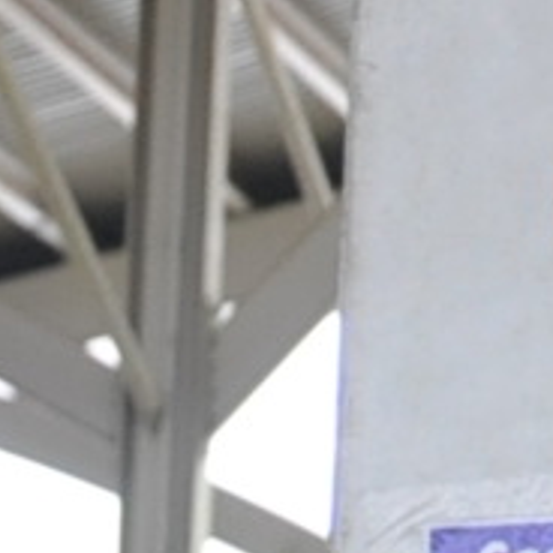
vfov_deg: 3.5
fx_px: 8585
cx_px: -926
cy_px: 2137
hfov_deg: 3.6
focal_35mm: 475
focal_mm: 32
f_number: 4.2
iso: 900
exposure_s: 1/30
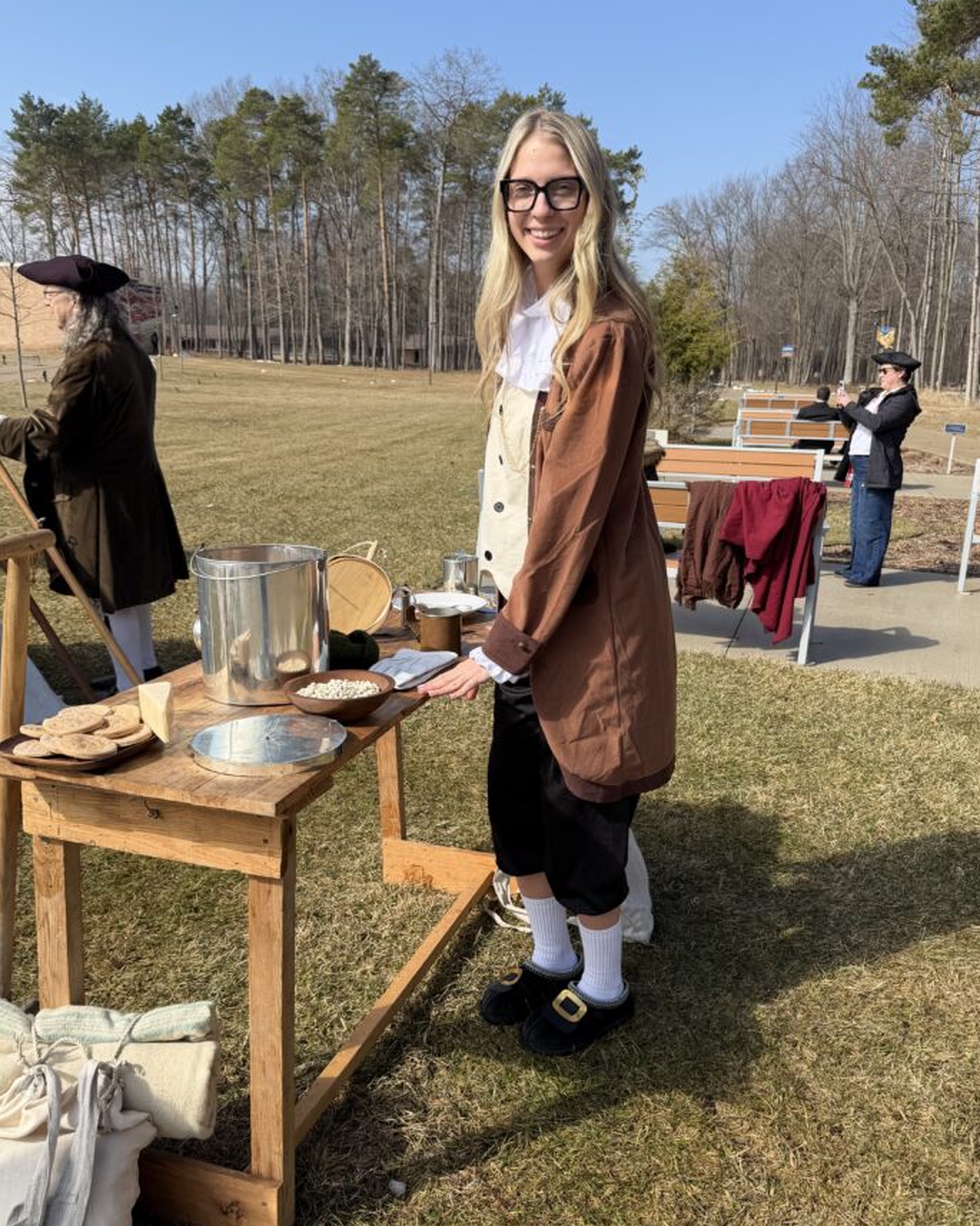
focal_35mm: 28
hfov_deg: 51.5
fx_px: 1016
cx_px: 479
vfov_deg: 62.2
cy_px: 641
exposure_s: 1/3279
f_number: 1.78
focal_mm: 6.76
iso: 80
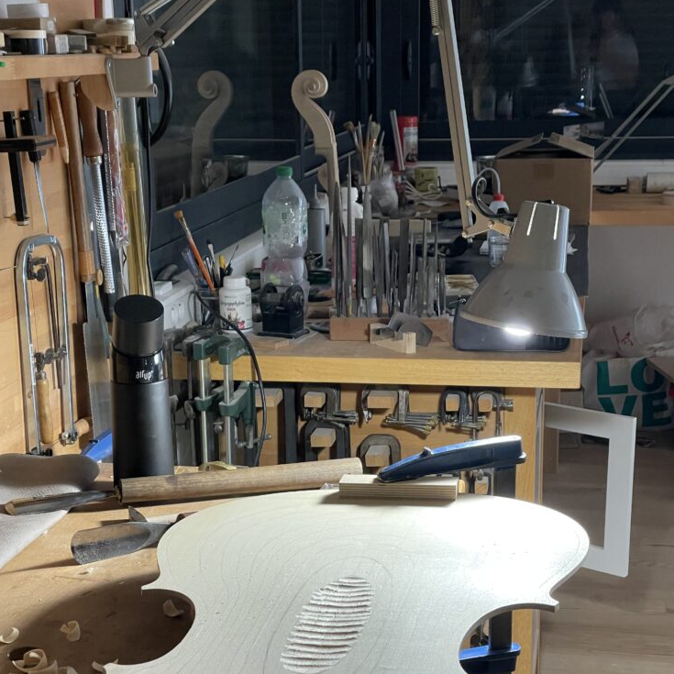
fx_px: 1410
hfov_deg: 26.9
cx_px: 332
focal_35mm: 64
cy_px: 436
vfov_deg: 26.8
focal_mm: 6
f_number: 2
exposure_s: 1/50
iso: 250
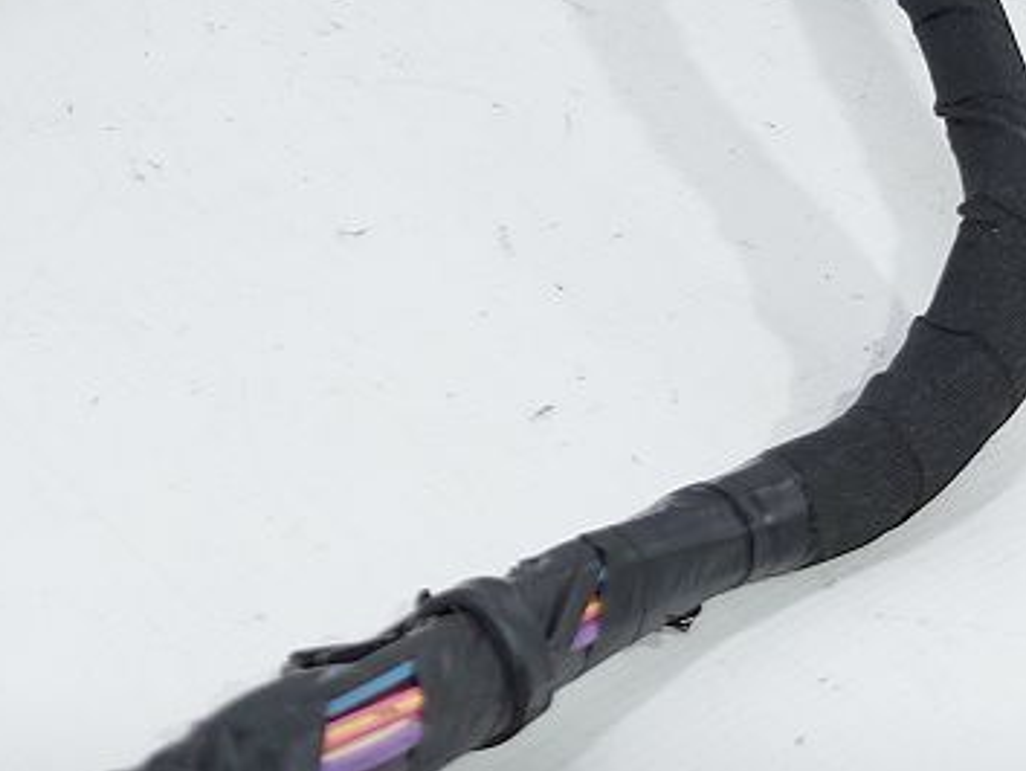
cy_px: -342
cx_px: 300
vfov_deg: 14.8
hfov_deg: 20.7
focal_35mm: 94
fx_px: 2788
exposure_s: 1/50
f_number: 1.8
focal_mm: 5.23
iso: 50
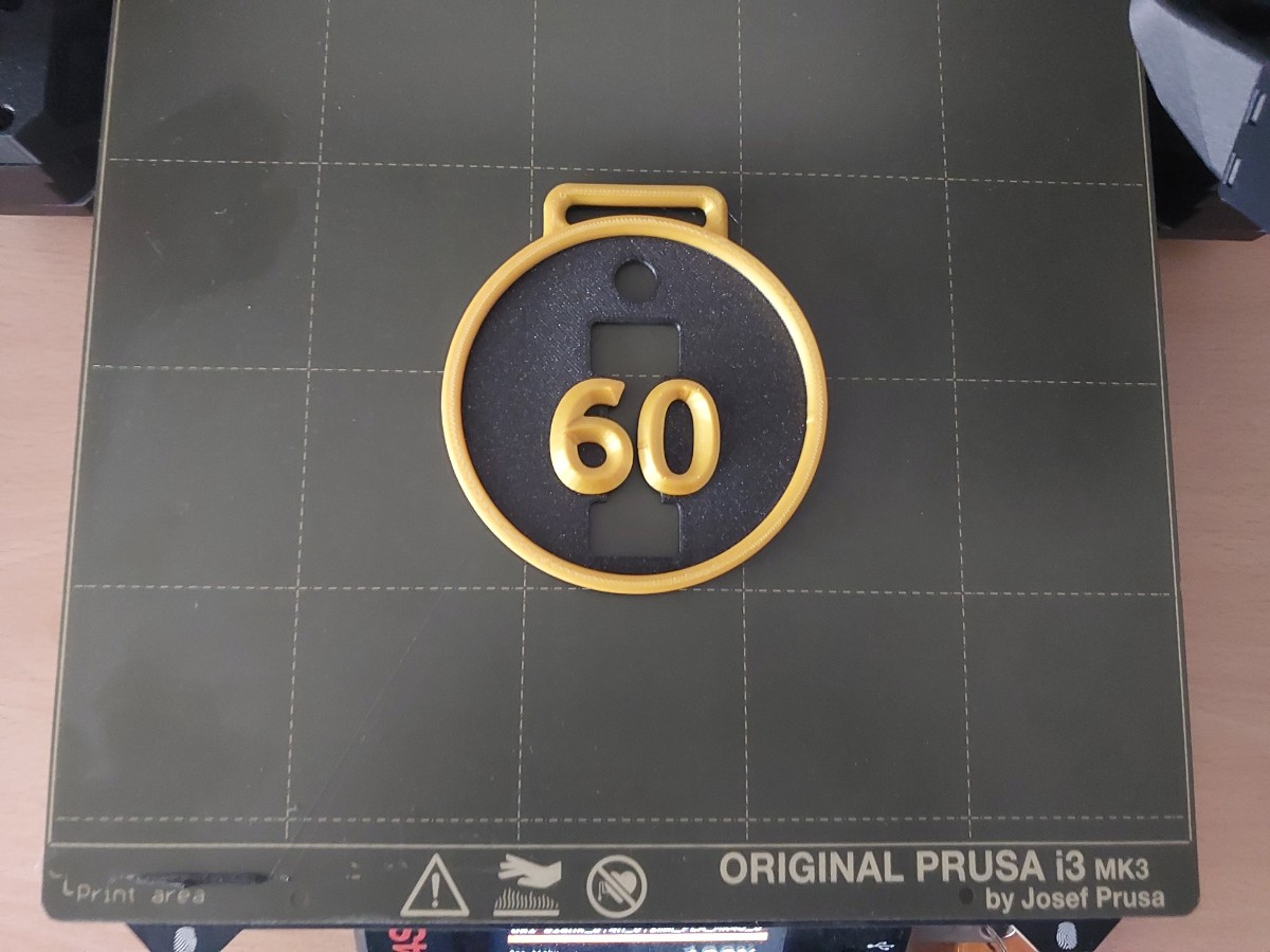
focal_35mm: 30
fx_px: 1101
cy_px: 476
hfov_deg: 60.0
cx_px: 635
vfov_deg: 46.8
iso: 1000
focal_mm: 4.6
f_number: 1.8
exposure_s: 1/25
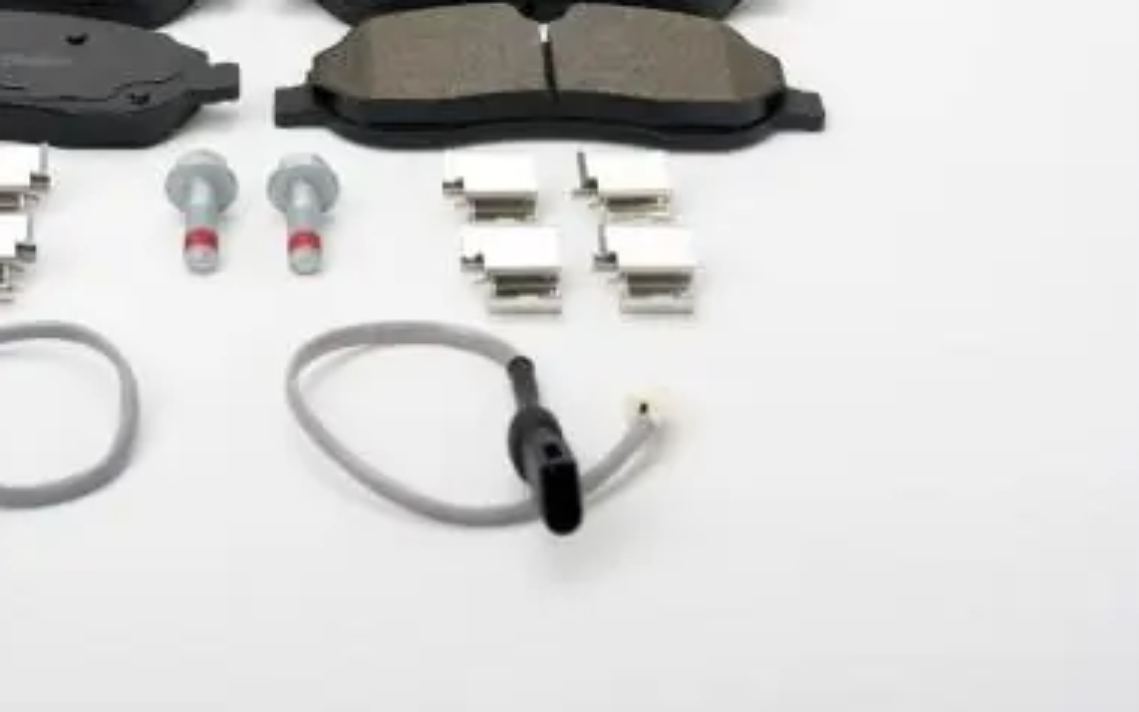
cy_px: 117
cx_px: 263
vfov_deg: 14.0
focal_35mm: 93
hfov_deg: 22.1
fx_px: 2886
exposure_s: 1/160
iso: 64
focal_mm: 58
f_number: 10
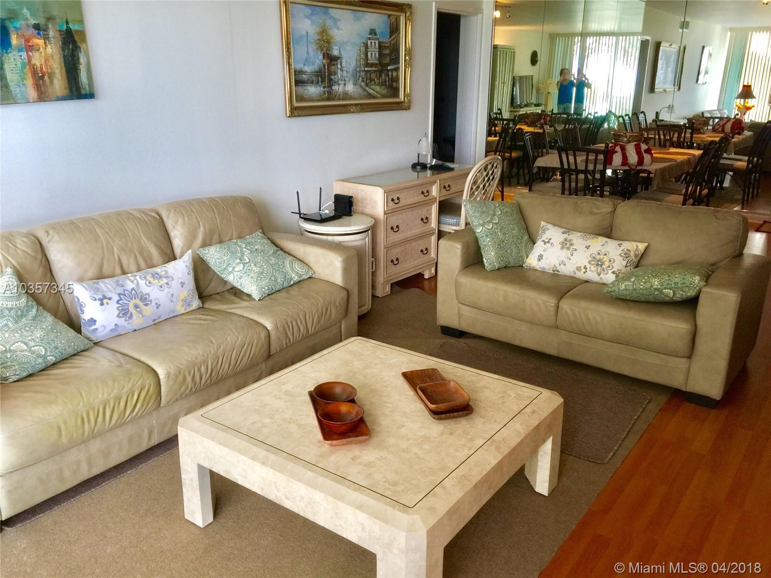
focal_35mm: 29
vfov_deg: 48.2
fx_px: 646
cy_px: 289
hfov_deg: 61.7
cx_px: 386
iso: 32
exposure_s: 1/15
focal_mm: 4.15
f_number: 2.2
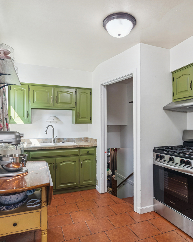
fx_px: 157
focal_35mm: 22
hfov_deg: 62.9
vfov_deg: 75.0
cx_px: 109
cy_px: 125
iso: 250
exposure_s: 1/6
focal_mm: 10
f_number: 8
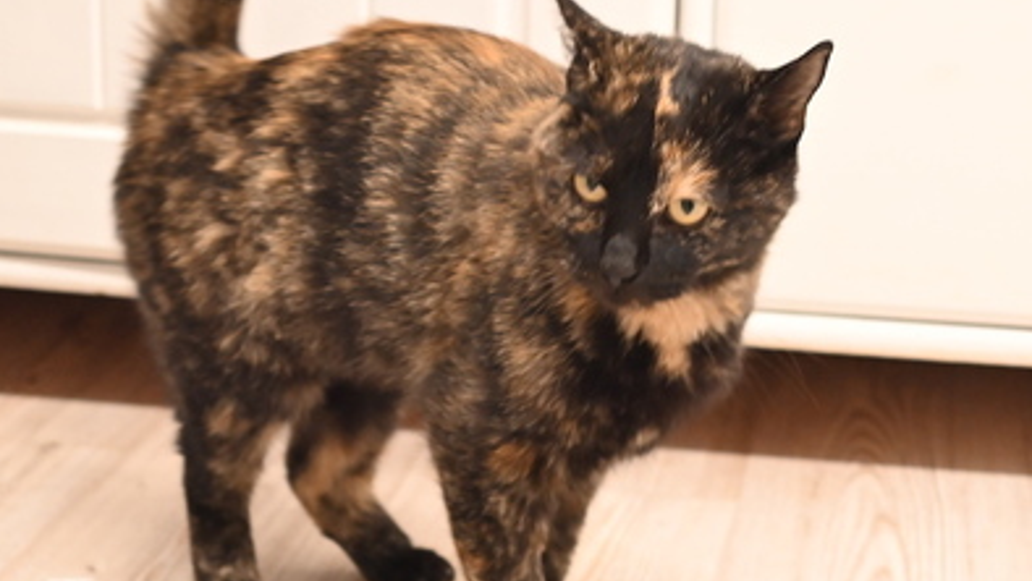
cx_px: 513
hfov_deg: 25.6
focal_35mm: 83
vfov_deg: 14.6
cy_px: 266
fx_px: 2272
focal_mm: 52
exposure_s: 1/60
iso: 4000
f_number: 5.6
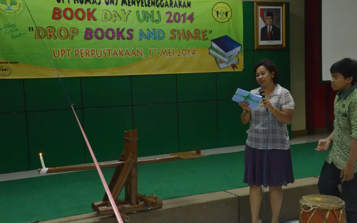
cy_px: 123
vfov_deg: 25.3
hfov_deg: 39.6
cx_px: 189
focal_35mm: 51
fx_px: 496
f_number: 14
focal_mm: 44
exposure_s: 1/30
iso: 6400
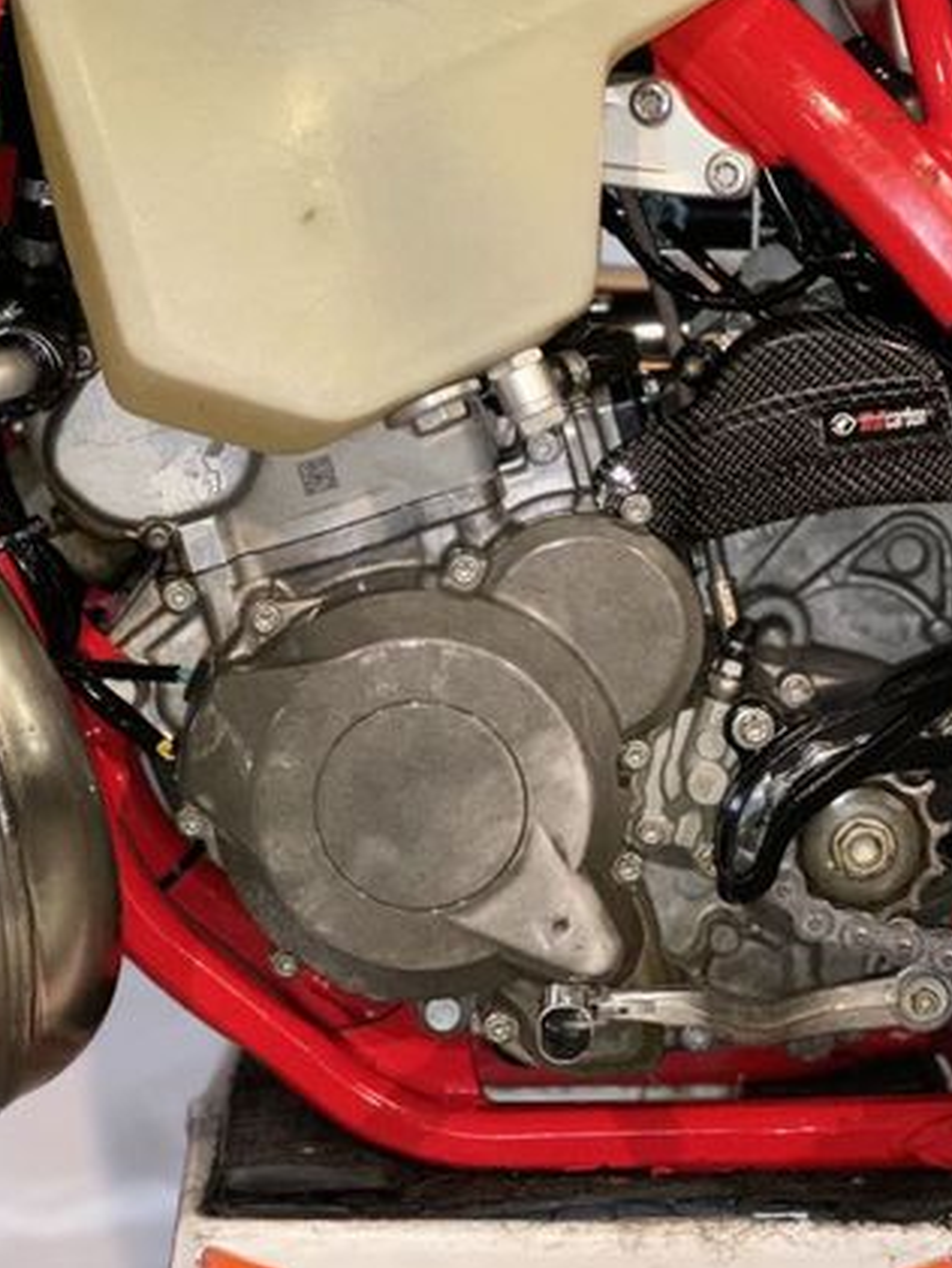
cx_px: 593
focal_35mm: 117
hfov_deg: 12.7
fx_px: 4288
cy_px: 611
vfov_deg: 16.8
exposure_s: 1/33
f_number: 2.8
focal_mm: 9
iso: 100
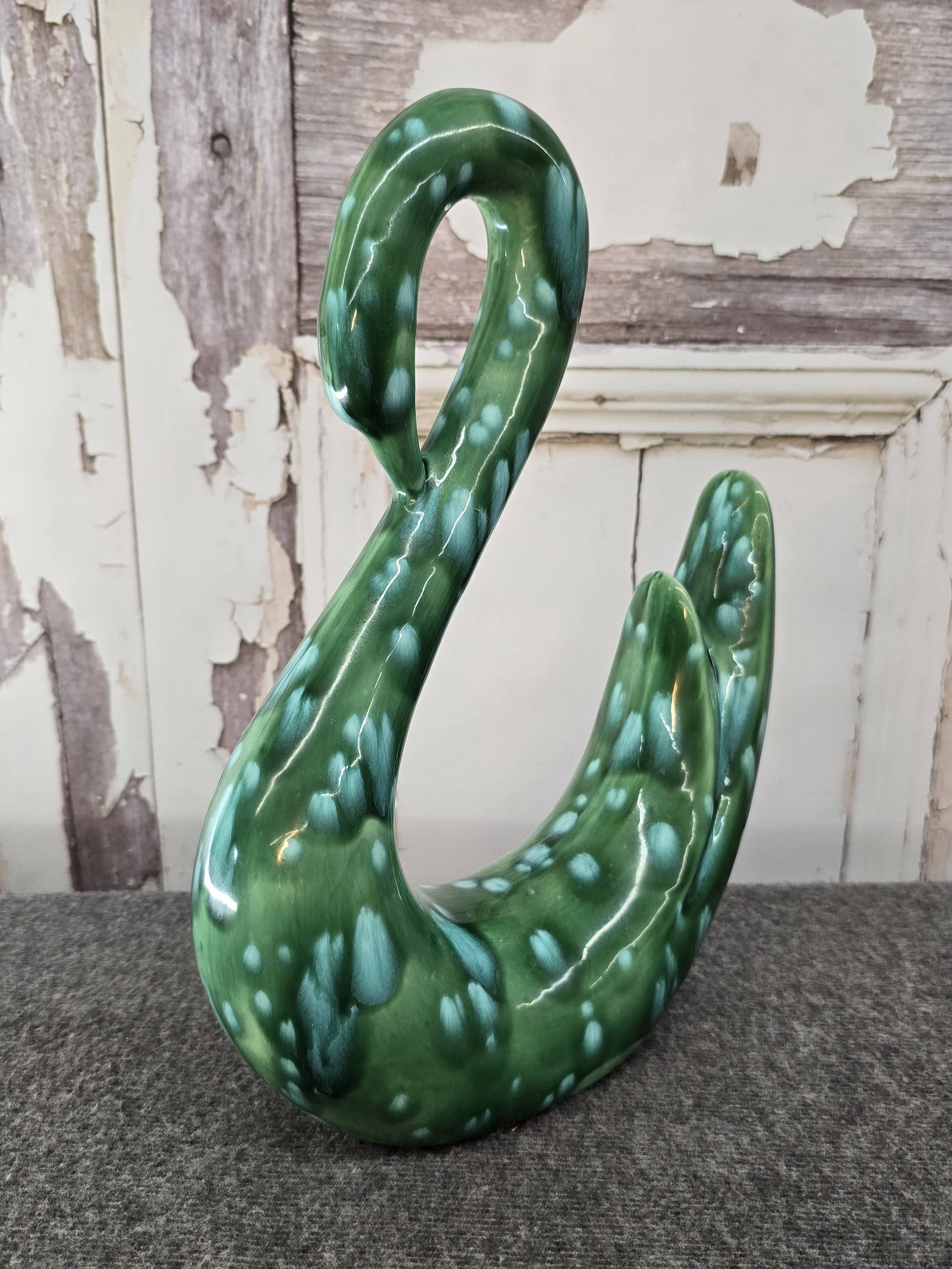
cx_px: 476
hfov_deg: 58.9
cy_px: 634
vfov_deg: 73.9
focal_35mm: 23
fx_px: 843
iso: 100
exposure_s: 1/120
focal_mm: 6.3
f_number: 1.7
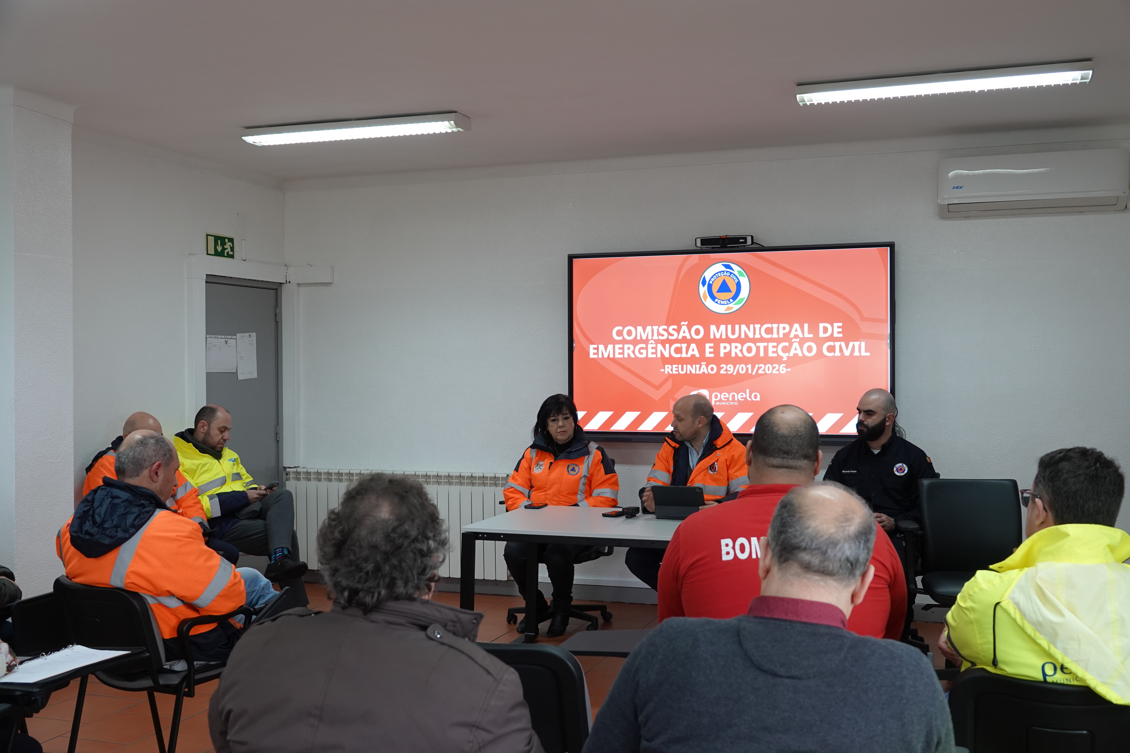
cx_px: 565
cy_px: 376
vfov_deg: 37.9
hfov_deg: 54.4
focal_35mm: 35
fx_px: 1099
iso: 250
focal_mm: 12.96
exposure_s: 1/40
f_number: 3.2
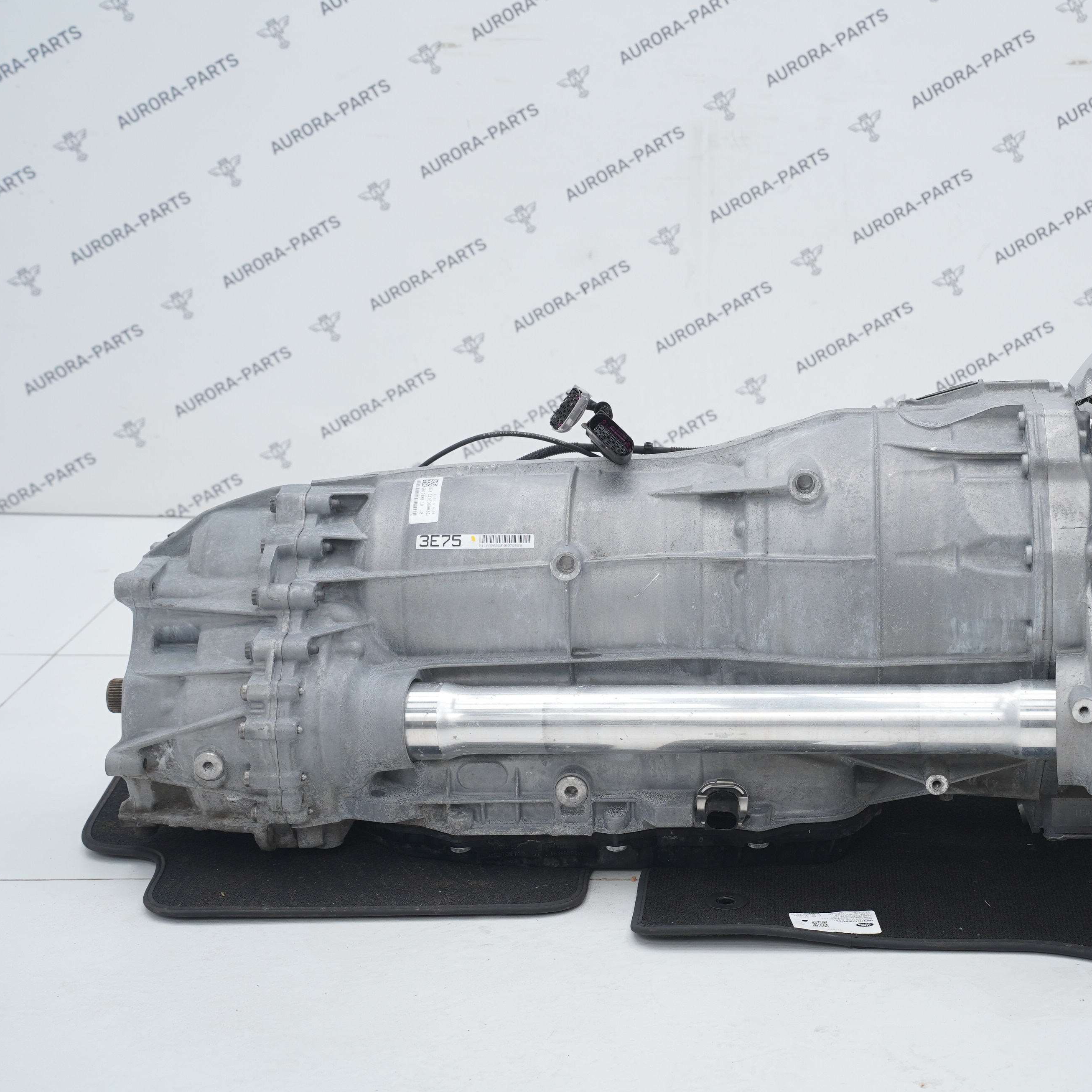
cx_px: 817
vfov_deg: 26.9
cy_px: 547
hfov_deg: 26.5
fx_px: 2284
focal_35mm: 64
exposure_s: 1/125
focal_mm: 50
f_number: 6.3
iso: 640
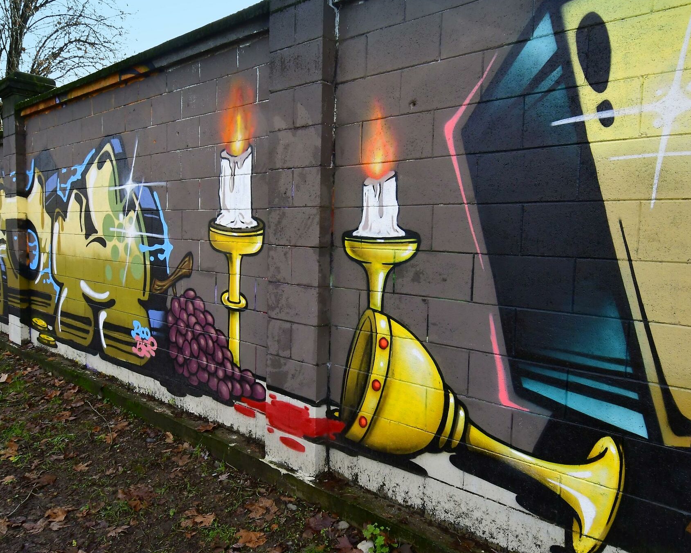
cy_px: 283
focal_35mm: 24
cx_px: 340
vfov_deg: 58.8
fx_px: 491
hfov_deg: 70.3
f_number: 8
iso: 1000
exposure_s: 1/500
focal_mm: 12
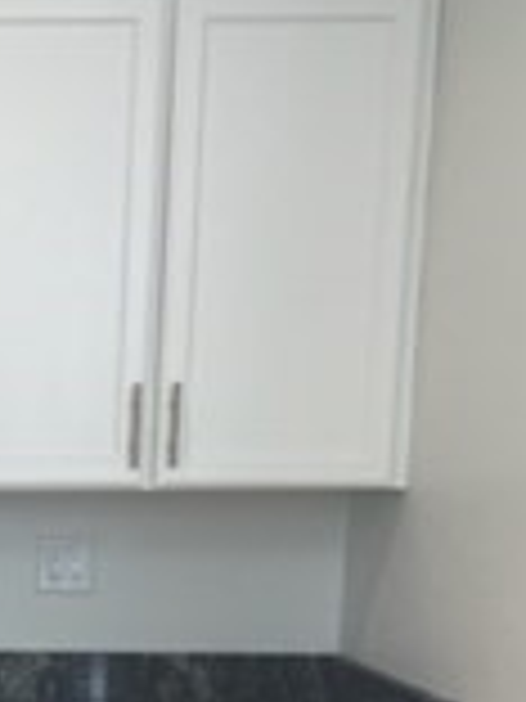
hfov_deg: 16.9
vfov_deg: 23.6
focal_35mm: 80
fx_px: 1621
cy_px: 670
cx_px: -234
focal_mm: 4.2
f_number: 1.6
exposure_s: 1/120
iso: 50
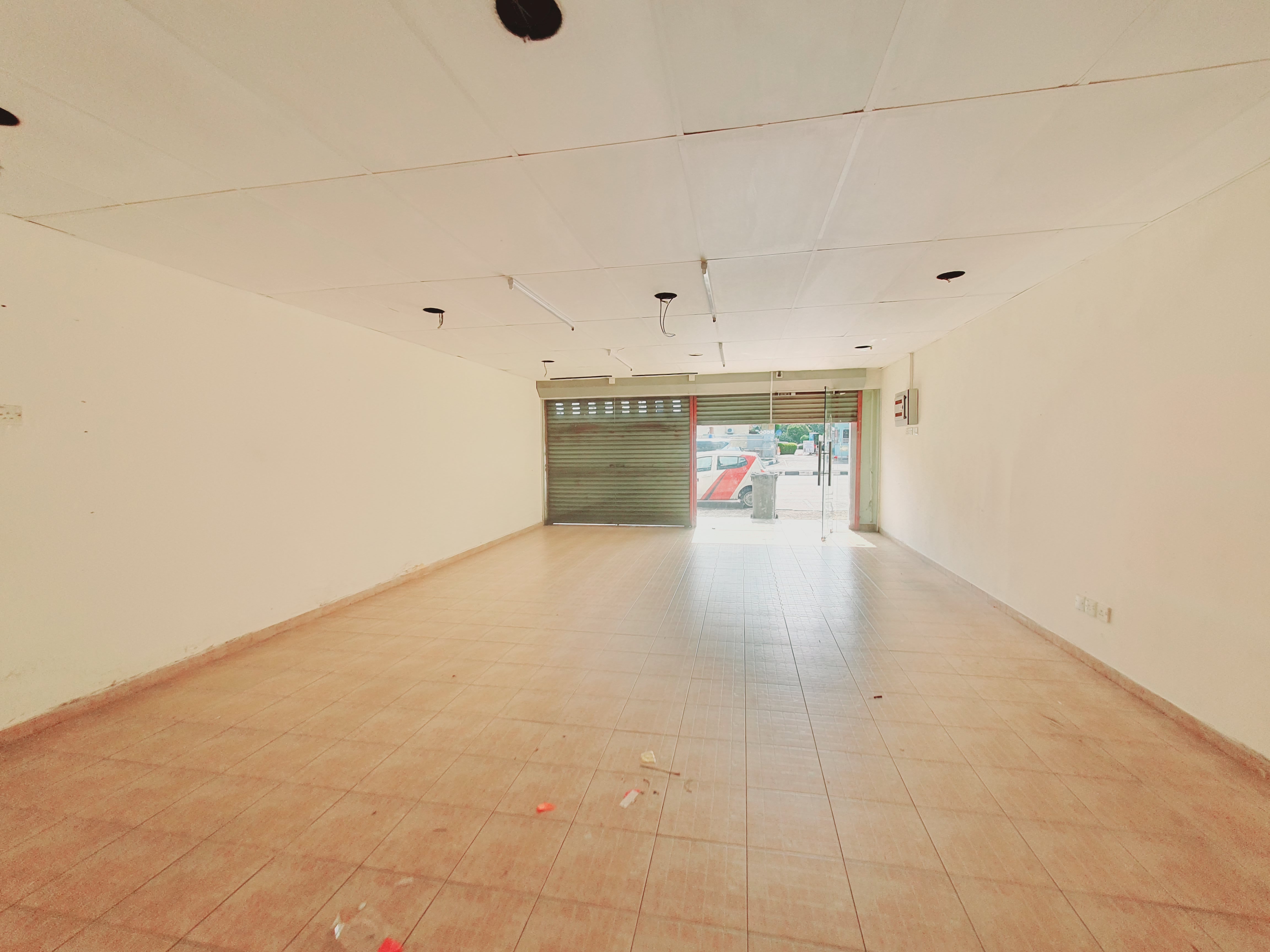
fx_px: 477
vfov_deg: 89.9
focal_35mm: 13
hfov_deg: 106.2
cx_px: 635
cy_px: 476
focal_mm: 1.8
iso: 50
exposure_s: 1/144
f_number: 2.2
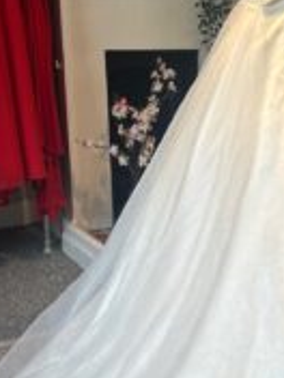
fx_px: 689
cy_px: 244
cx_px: 284
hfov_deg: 22.4
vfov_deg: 30.6
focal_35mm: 63
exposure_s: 1/205
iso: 40
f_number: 1.5
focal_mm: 5.7
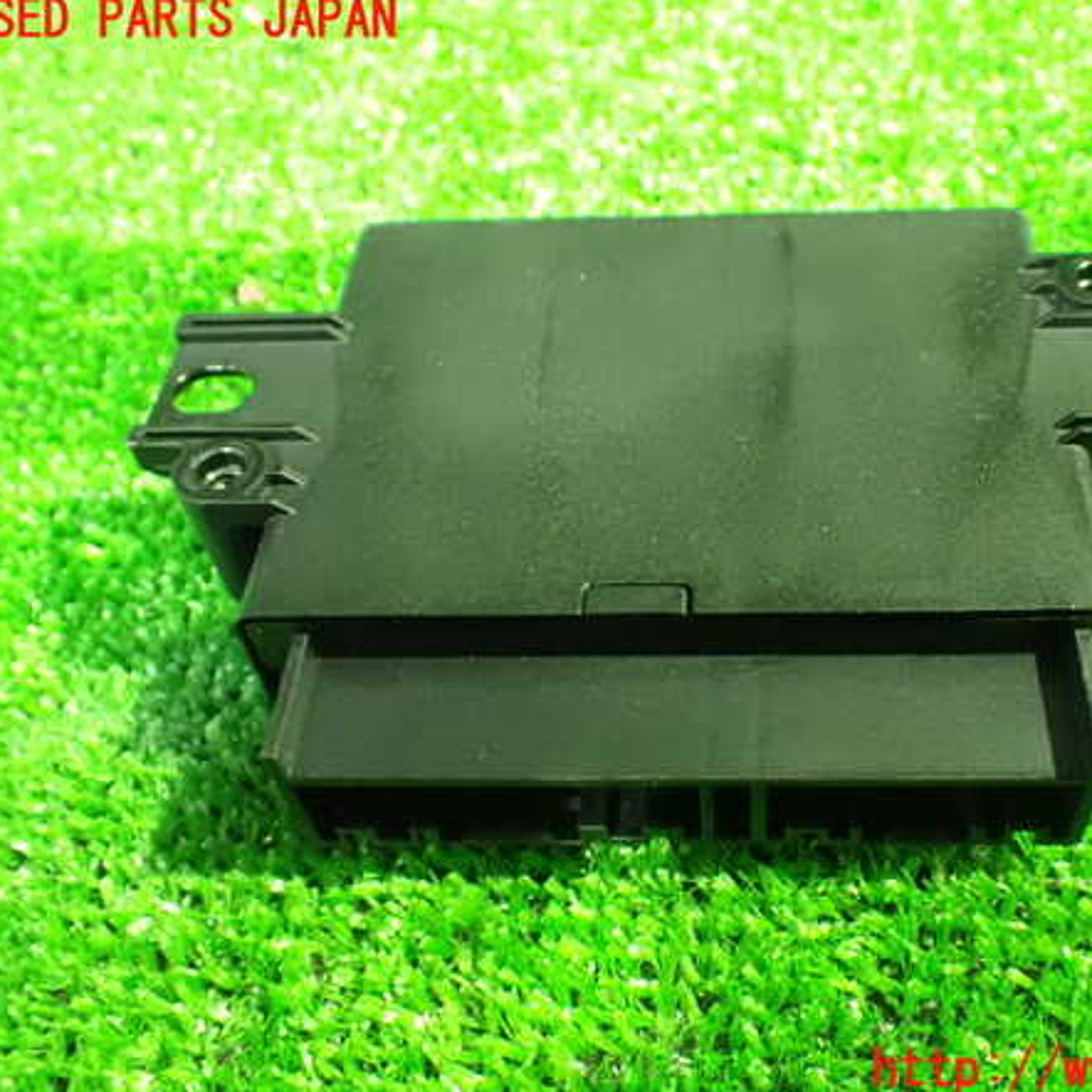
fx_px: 1285
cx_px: 689
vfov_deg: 46.0
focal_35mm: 36
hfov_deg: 45.6
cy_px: 546
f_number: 2.3
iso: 1600
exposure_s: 1/20
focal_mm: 5.4
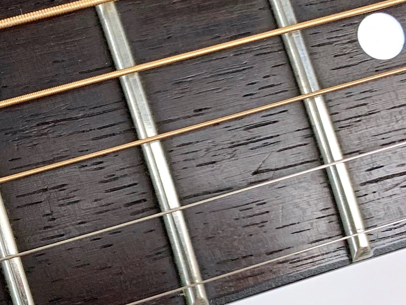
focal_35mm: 90
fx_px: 1056
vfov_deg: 16.4
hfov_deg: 18.7
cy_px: 200
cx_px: -236
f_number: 1.8
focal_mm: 4.25
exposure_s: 1/100
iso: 80
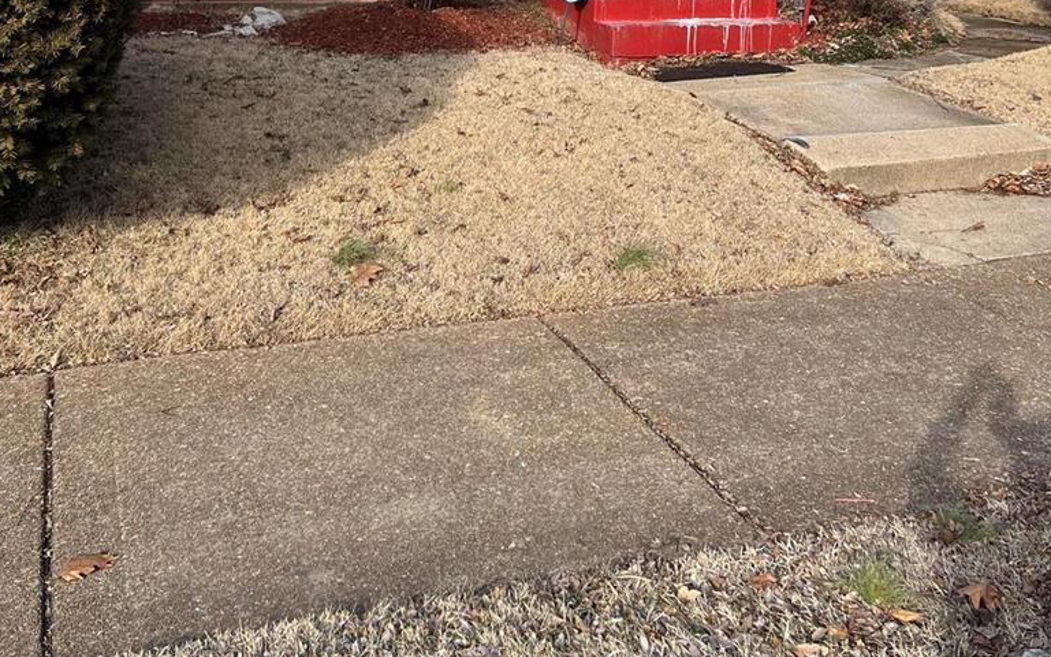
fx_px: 1232
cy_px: -81
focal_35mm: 43
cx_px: 534
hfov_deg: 46.2
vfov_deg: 27.2
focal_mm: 5.7
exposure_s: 1/1838
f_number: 1.5
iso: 50
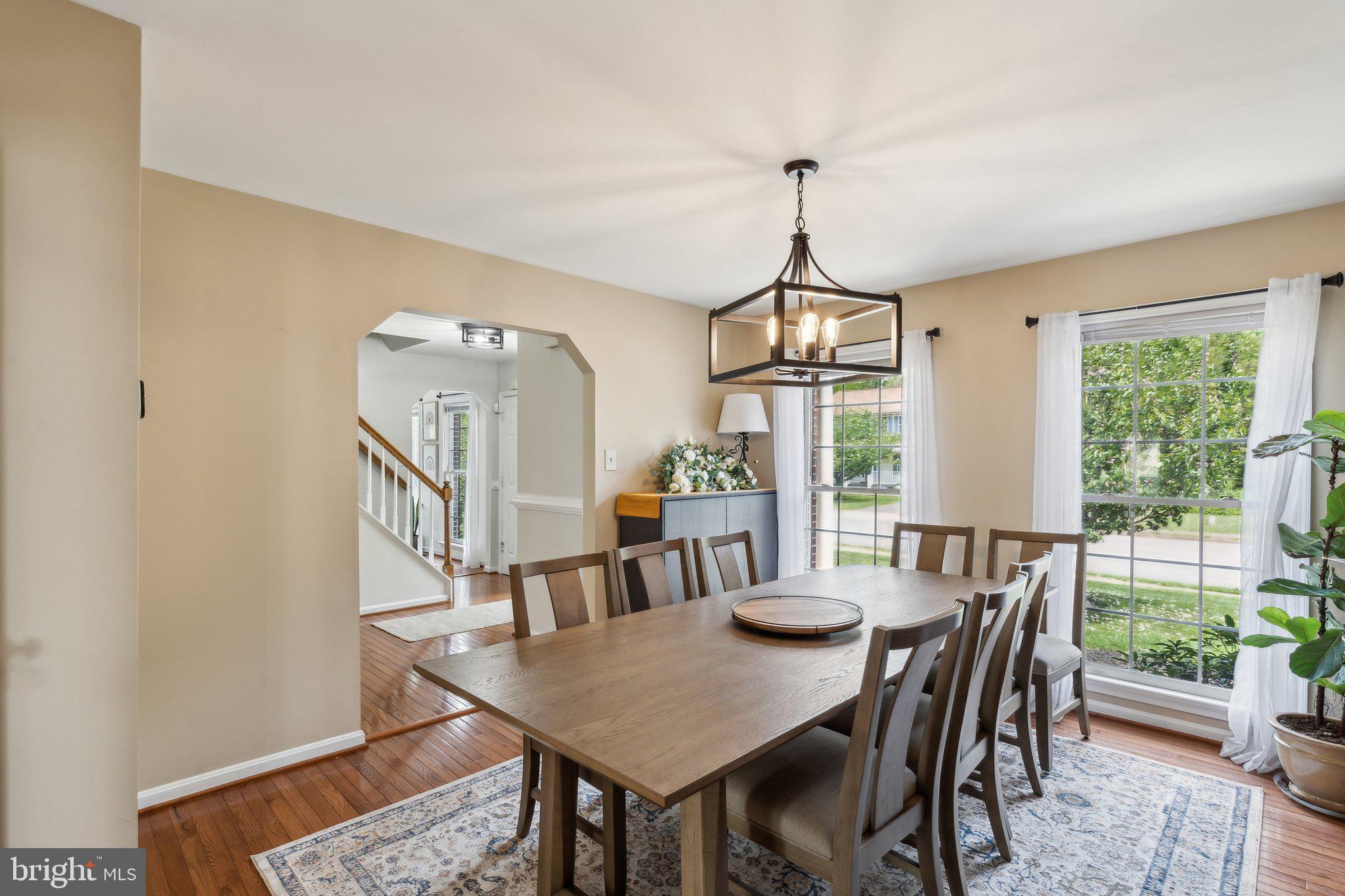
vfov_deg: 73.7
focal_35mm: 16
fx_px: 598
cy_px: 448
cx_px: 672
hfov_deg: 96.7
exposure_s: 1/4
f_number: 10
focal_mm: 16
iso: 100
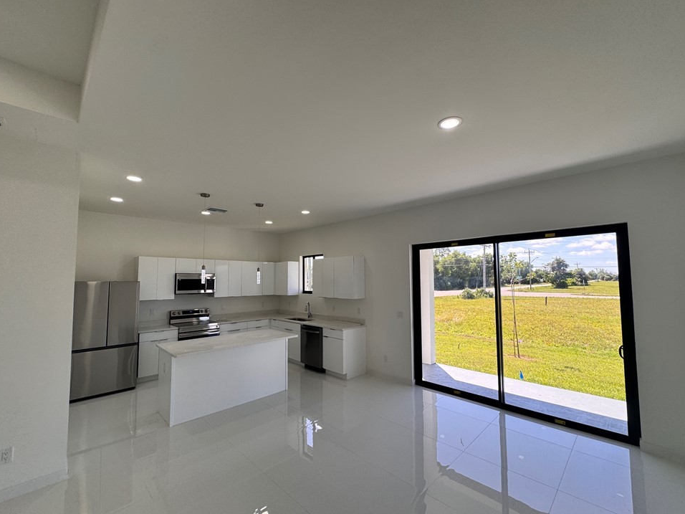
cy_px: 262
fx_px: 297
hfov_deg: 98.2
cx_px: 348
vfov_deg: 81.7
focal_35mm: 15
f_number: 2.2
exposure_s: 1/187
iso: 40
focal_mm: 2.22
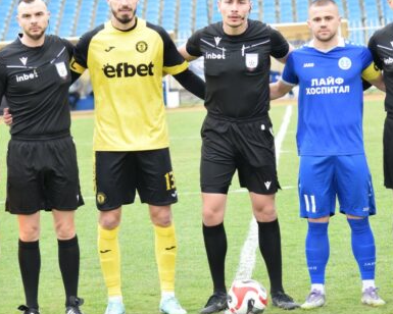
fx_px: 2812
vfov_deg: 6.4
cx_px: 218
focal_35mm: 242
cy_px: 126
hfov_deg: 8.0
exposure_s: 1/800
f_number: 4.8
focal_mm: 105
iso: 1600
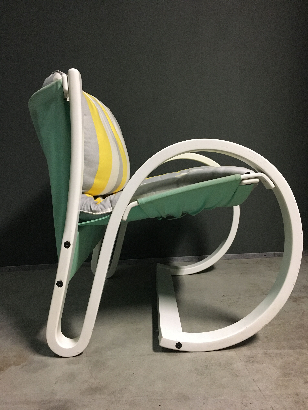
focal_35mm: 29
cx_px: 154
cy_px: 205
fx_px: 344
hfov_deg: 48.2
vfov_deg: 61.7
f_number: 2.2
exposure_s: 1/17
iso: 250
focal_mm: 4.15
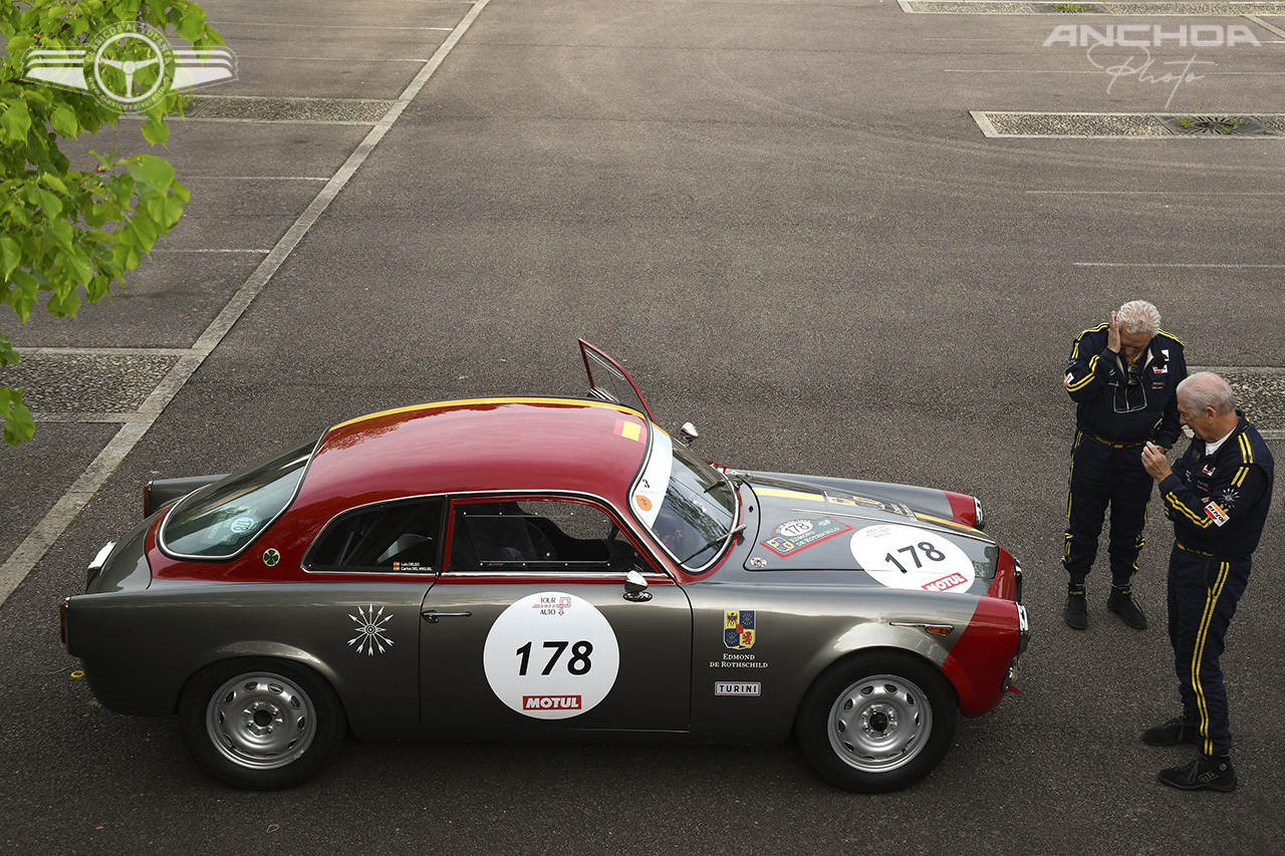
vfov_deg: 28.1
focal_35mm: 48
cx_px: 642
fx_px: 1713
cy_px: 428
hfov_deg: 41.1
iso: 250
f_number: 5
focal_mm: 32
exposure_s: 1/500
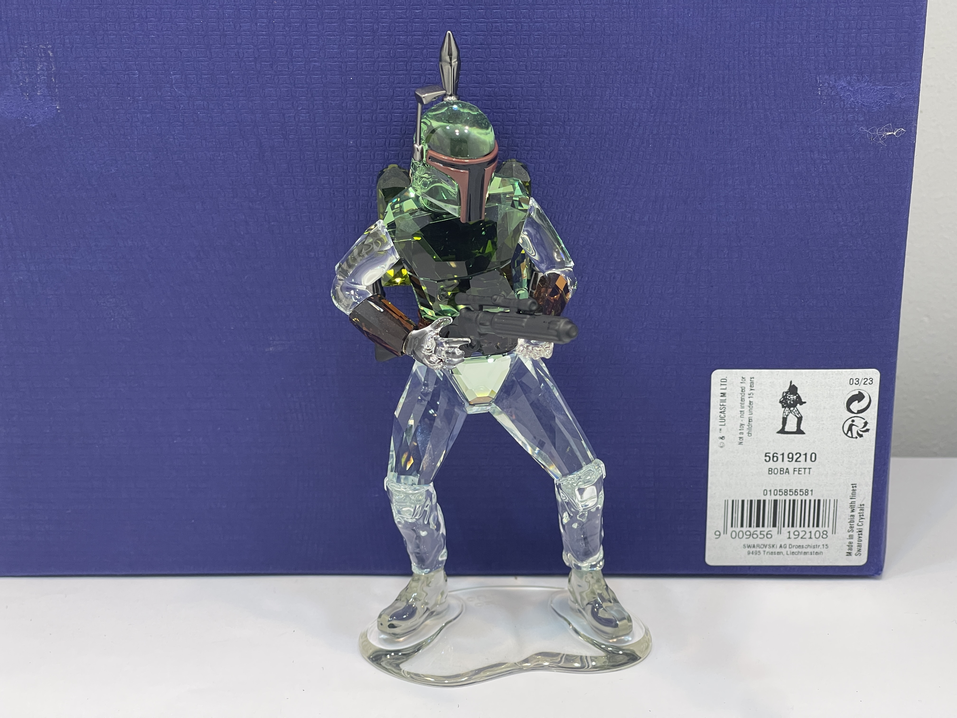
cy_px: 359
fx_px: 1769
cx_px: 478
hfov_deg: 30.3
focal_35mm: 64
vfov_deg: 22.9
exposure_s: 1/99
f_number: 2.2
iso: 100
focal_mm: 7.5
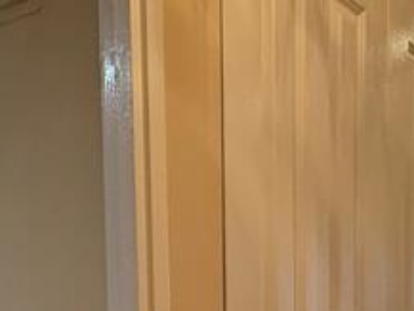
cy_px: 427
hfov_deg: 29.3
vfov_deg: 20.0
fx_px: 790
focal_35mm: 66
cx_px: 258
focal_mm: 2.22
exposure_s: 1/120
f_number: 2.2
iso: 250
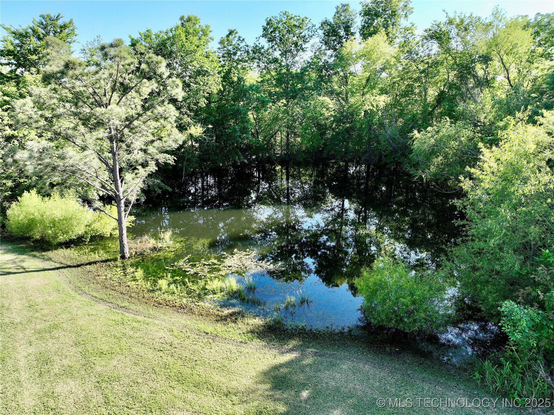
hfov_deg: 71.6
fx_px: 384
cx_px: 277
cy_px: 208
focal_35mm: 24
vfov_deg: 56.8
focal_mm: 12.29
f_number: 2.8
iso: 300
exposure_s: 1/1250
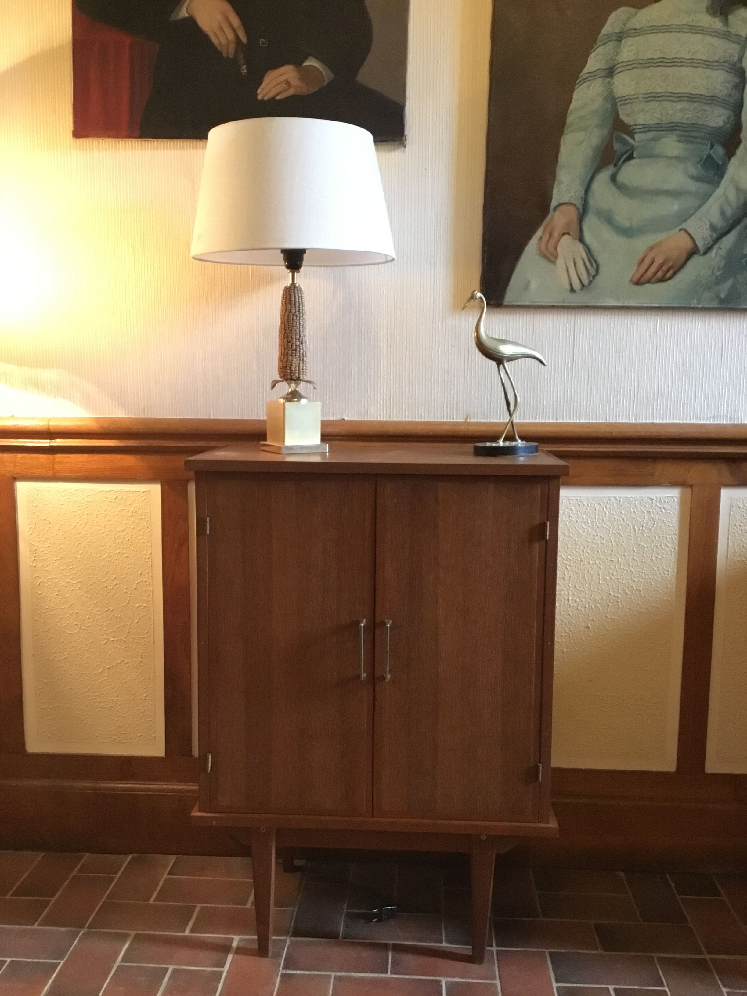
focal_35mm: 31
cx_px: 374
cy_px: 498
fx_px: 892
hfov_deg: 45.4
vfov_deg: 58.4
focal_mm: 3.3
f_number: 2.4
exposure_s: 1/17
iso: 250
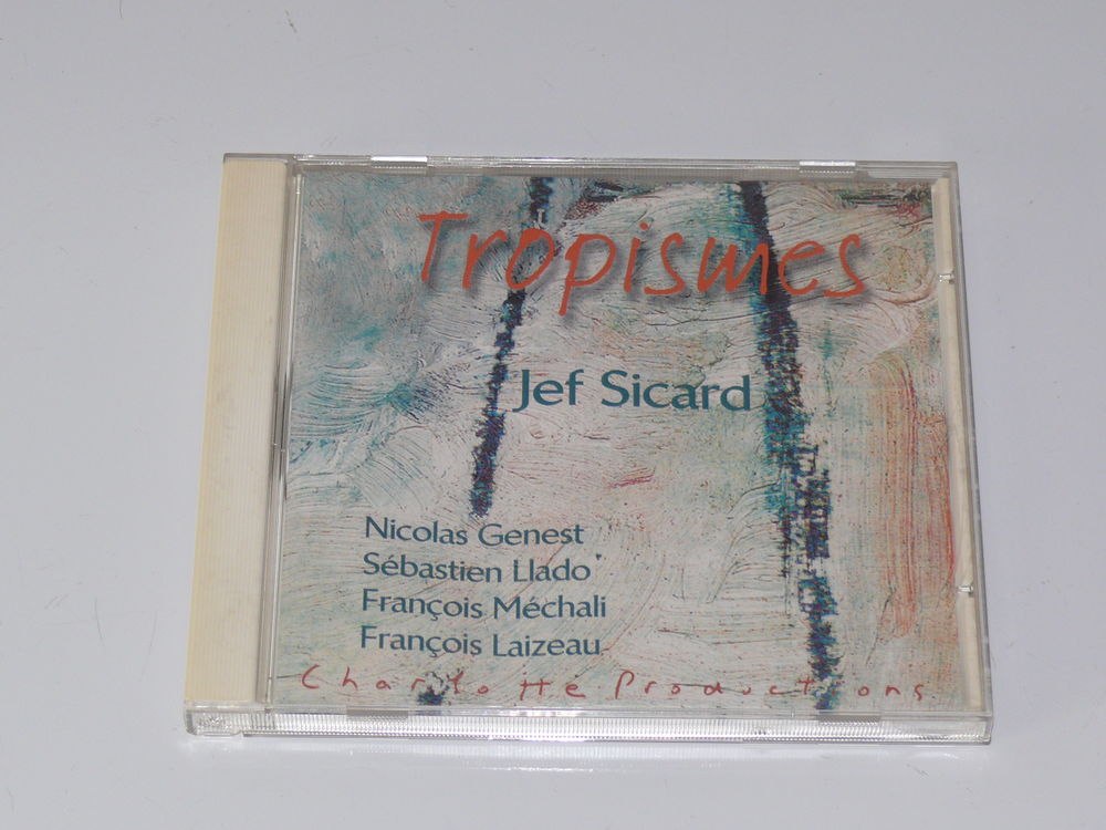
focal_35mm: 124
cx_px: 553
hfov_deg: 15.9
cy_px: 415
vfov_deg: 12.0
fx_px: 3962
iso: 100
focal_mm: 18.5
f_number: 3.2
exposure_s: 1/30
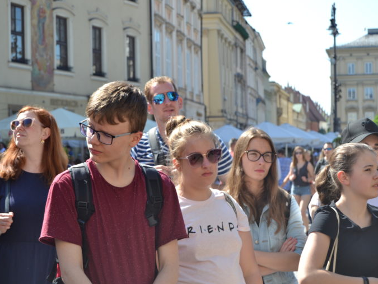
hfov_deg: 23.8
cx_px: 192
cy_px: 142
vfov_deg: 18.0
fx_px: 896
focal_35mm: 82
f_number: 6.3
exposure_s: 1/160
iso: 100
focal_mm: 50
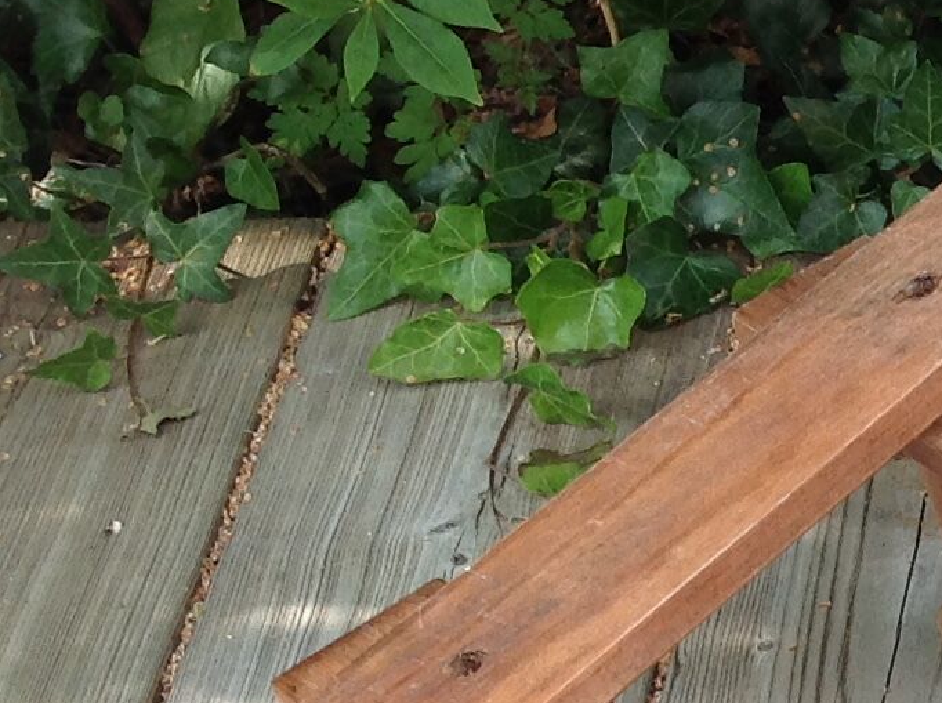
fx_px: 3613
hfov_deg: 13.2
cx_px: 1787
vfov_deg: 11.0
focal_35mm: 133
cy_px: 767
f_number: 2.4
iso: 50
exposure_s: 1/122
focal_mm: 4.28
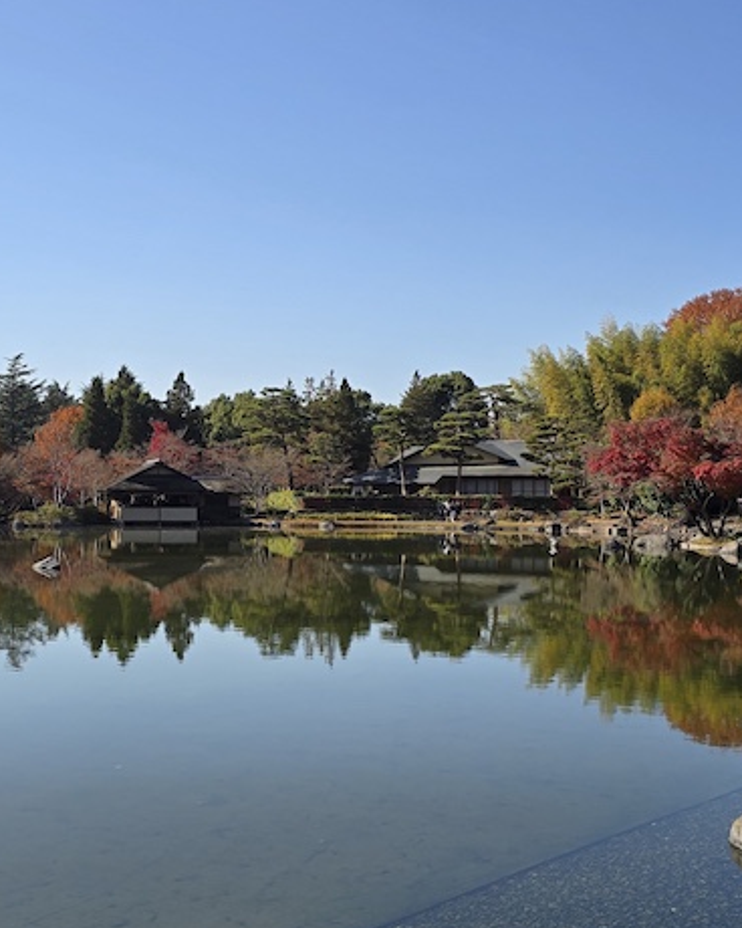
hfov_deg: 30.0
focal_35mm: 50
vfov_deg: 37.3
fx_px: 1373
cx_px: 240
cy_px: 502
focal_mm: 6.3
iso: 12
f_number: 1.7
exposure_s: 1/807
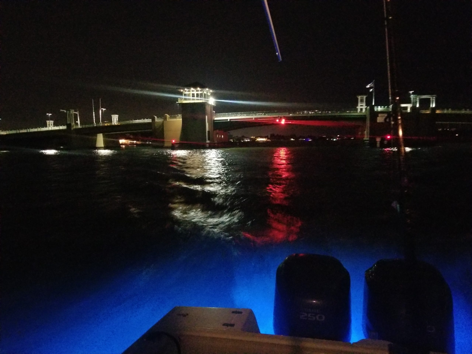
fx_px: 355
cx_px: 236
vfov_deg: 53.1
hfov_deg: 67.3
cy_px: 177
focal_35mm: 26
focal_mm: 4.25
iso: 1250
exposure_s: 1/6
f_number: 1.7
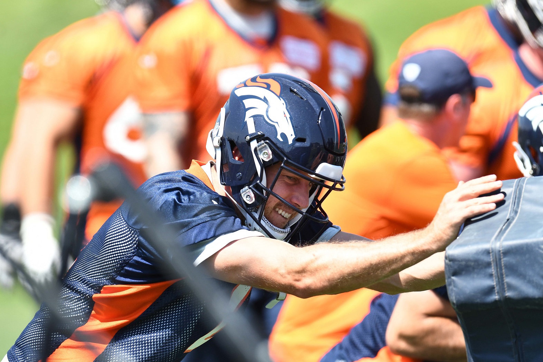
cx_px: 272
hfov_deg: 3.4
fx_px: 9049
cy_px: 181
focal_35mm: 600
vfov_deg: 2.3
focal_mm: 400
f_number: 4.5
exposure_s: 1/2000
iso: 400
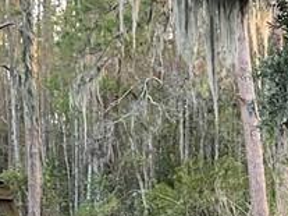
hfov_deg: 10.2
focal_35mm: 193
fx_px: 1605
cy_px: 178
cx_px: 198
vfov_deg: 7.7
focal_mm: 5.1
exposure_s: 1/121
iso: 50
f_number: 1.6
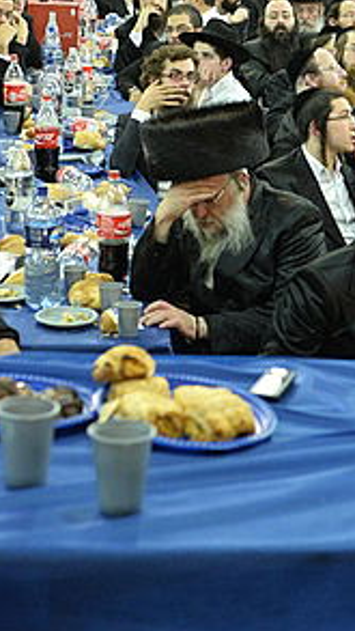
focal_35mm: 103
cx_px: 325
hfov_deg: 11.7
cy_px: 280
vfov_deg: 20.7
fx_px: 1722
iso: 3200
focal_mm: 36
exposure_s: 1/100
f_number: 4
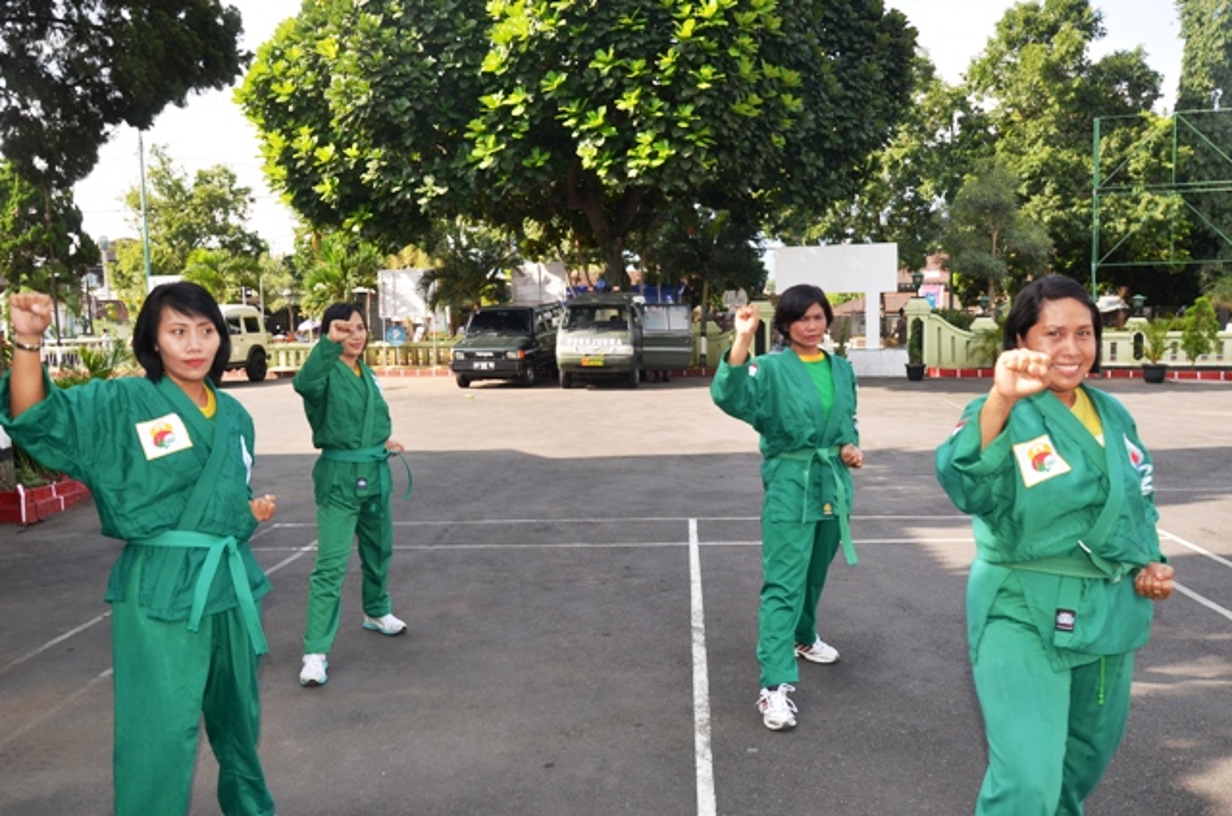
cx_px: 616
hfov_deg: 59.6
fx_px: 1076
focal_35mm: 32
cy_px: 408
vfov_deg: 41.5
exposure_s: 1/250
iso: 200
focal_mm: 21
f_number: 5.6
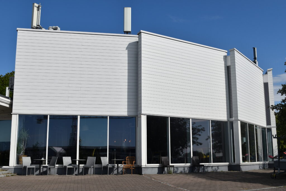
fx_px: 334
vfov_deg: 31.9
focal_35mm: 42
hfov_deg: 46.4
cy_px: 96
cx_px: 143
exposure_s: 1/400
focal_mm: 28
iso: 100
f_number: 9
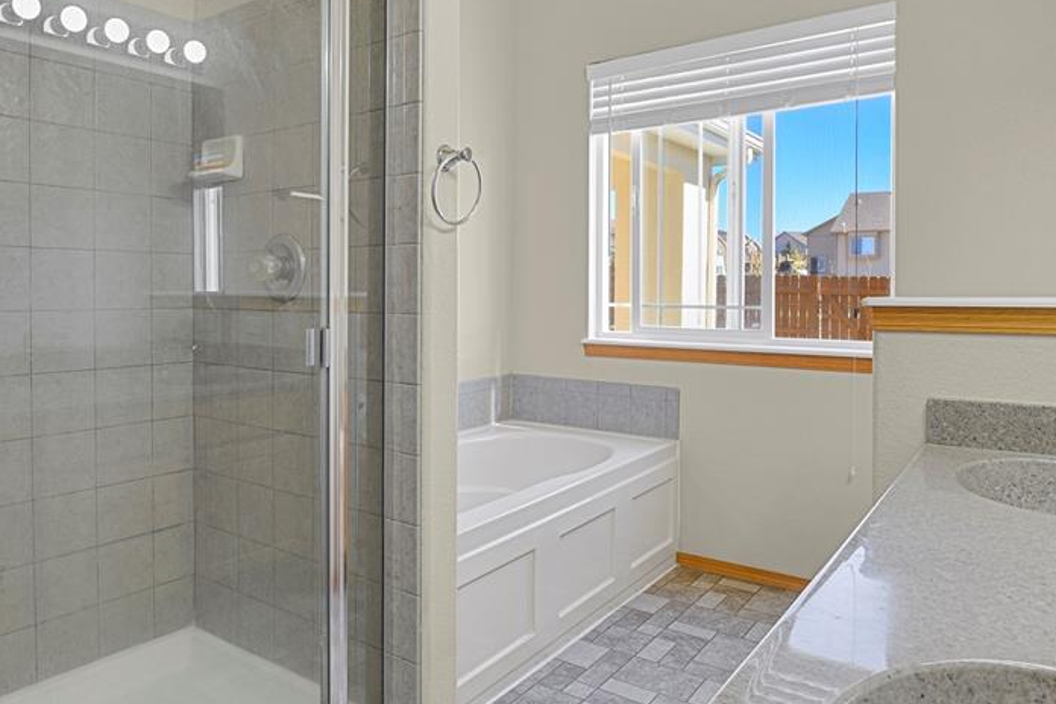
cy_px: 302
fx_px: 733
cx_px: 484
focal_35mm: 25
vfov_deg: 51.1
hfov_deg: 71.4
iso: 250
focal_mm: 17
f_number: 8
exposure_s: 1.3
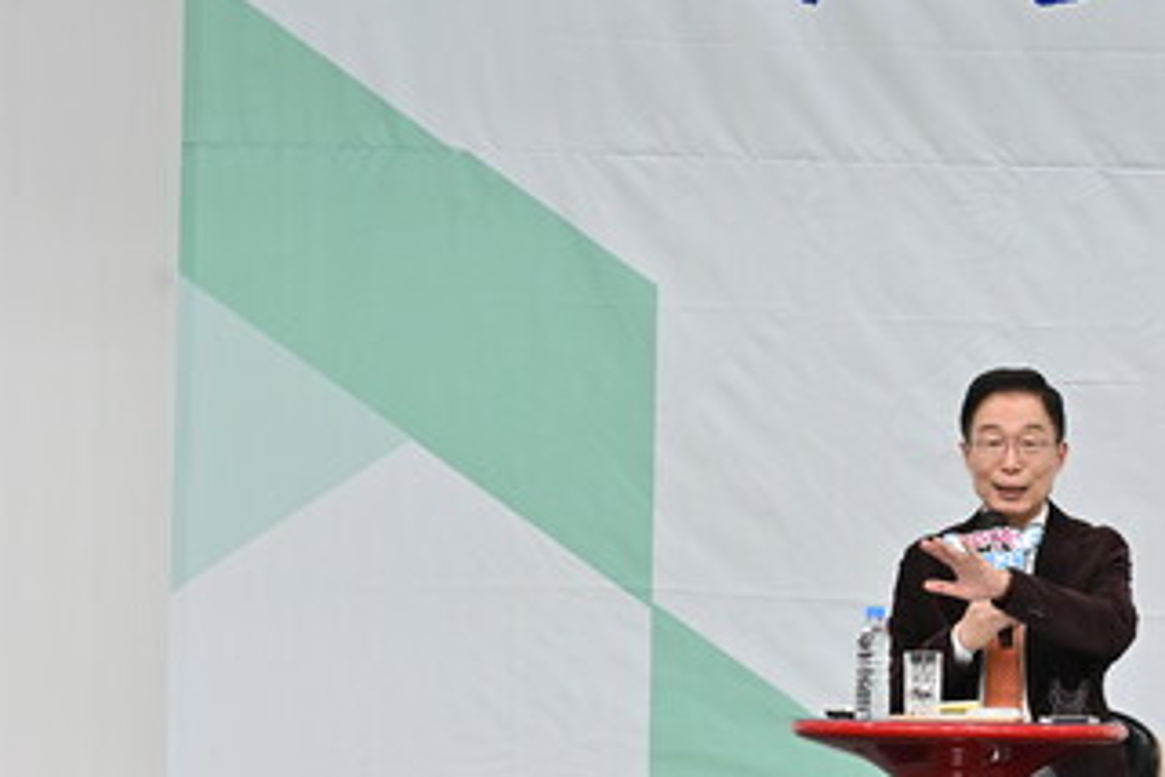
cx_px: 1009
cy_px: 632
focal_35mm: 374
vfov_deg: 3.7
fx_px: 12102
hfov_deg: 5.5
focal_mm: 200
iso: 2000
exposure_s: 1/320
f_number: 5.6
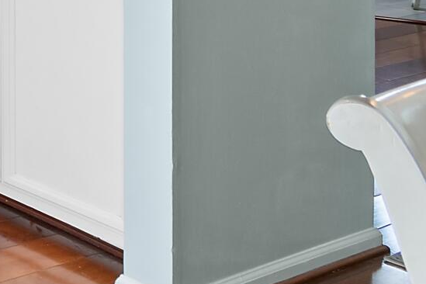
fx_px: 970
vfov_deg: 14.7
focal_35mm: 82
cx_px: -507
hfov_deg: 16.3
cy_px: -220
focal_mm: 10
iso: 100
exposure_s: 1/8
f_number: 4.5
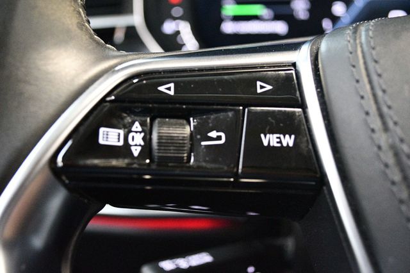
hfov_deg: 43.6
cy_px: 136
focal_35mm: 45
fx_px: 512
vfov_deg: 29.8
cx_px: 205
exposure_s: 1/60
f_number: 4.5
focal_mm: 30
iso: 8000
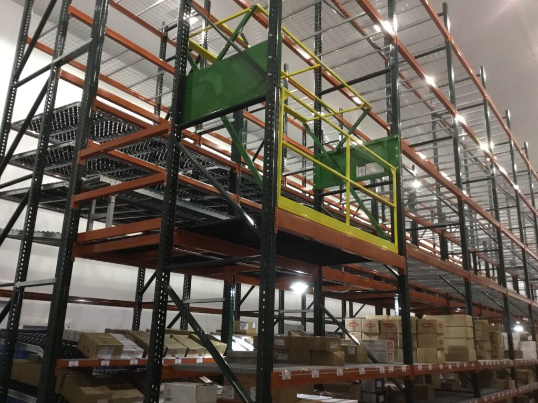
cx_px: 269
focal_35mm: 31
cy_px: 202
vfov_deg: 45.4
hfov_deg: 58.4
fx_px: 482
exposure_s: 1/30
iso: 200
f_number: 2.4
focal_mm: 3.3
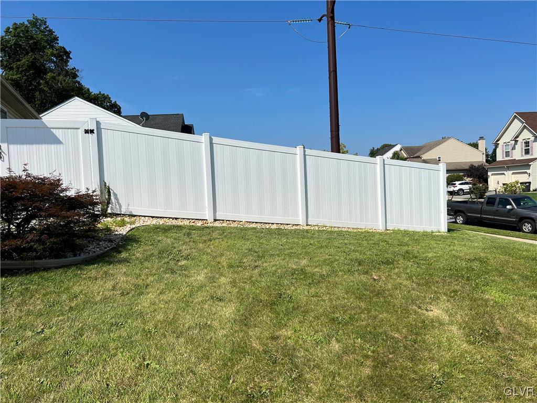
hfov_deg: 67.3
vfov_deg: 53.1
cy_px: 202
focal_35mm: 26
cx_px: 268
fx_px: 403
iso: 50
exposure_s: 1/8000
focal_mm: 5.7
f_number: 1.5
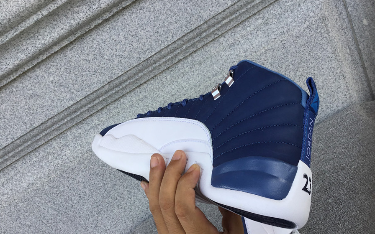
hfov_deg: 58.1
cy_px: 134
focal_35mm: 33
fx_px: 337
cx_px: 187
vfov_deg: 38.2
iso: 25
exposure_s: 1/301
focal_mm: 3.3
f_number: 2.4
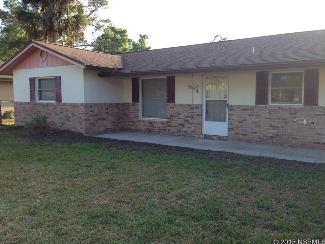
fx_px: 310
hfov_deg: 55.3
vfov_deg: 43.0
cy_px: 122
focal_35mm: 33
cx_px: 162
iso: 50
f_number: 2.4
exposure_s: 1/323
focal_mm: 4.12
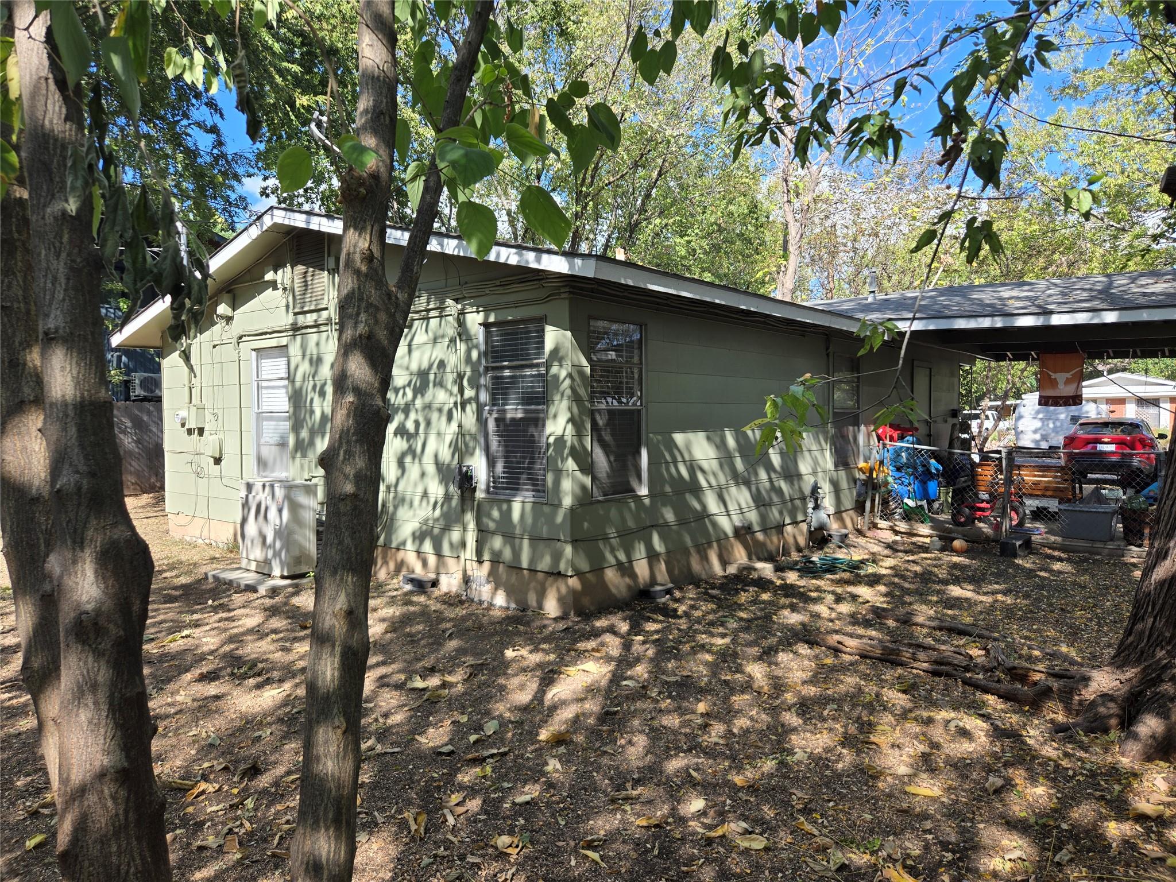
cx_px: 588
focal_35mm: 23
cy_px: 441
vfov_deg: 58.9
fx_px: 781
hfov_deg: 73.9
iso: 25
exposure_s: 1/628
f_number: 1.8
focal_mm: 5.4
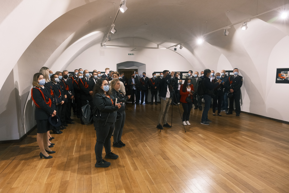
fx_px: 193
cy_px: 96
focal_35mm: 24
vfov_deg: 53.1
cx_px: 144
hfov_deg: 73.7
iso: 1600
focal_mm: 16
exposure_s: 1/100
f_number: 4
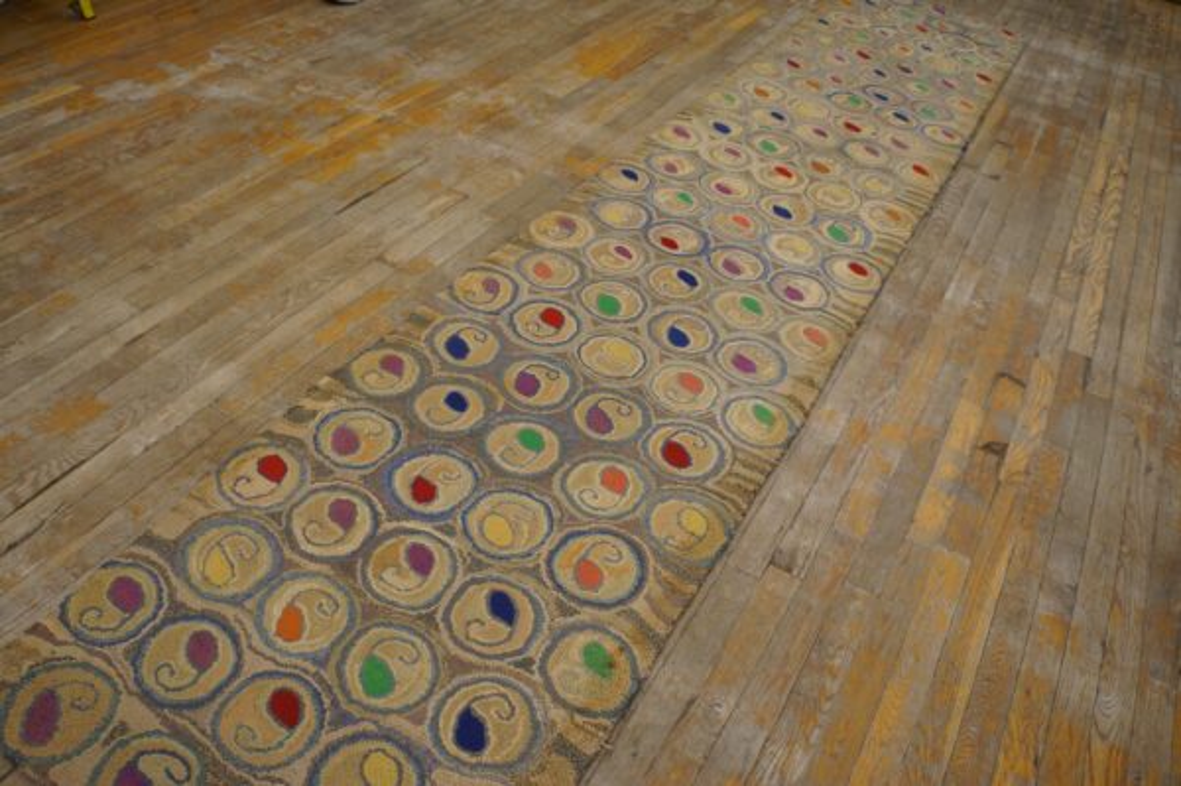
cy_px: 393
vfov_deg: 47.9
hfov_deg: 67.4
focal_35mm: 27
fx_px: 885
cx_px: 590
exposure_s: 1/60
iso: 400
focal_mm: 18
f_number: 4
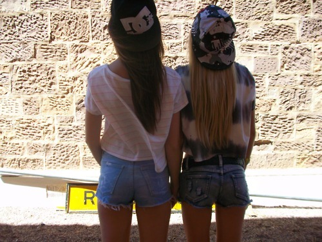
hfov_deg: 56.8
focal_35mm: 32
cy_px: 121
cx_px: 161
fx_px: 298
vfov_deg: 44.2
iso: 64
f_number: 2.8
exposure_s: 1/250
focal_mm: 5.7
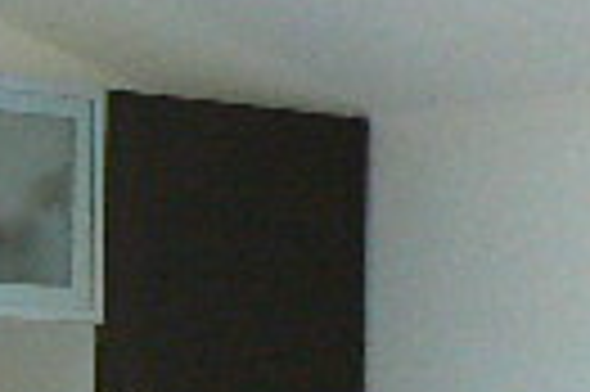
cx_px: 599
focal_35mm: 183
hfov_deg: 11.1
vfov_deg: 7.2
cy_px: 779
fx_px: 2995
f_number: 2.8
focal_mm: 6
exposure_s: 1/25
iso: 200
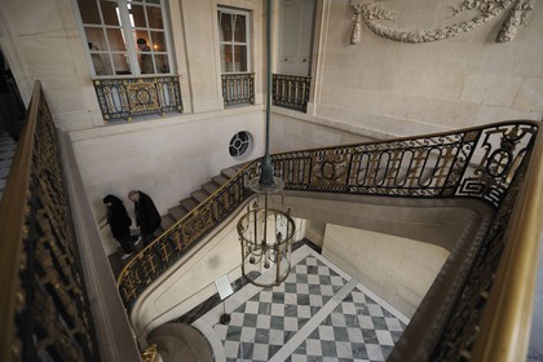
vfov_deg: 81.2
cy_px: 181
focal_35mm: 14
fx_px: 211
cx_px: 272
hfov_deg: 104.3
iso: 800
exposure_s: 1/30
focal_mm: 14
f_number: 2.8
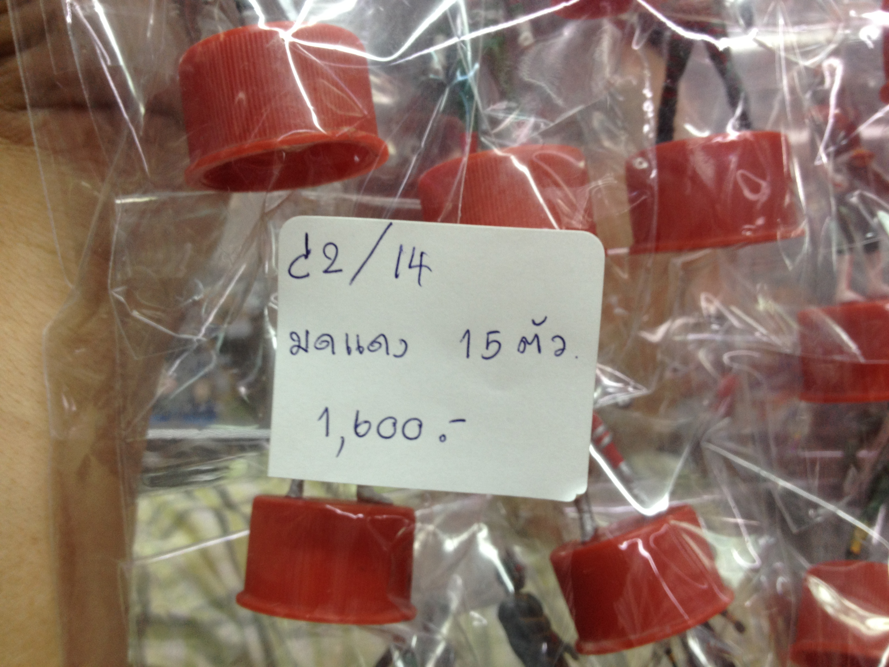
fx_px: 899
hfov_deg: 52.6
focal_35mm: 35
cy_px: 334
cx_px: 444
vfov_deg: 40.7
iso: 64
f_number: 2.4
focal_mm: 4.28
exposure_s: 1/24
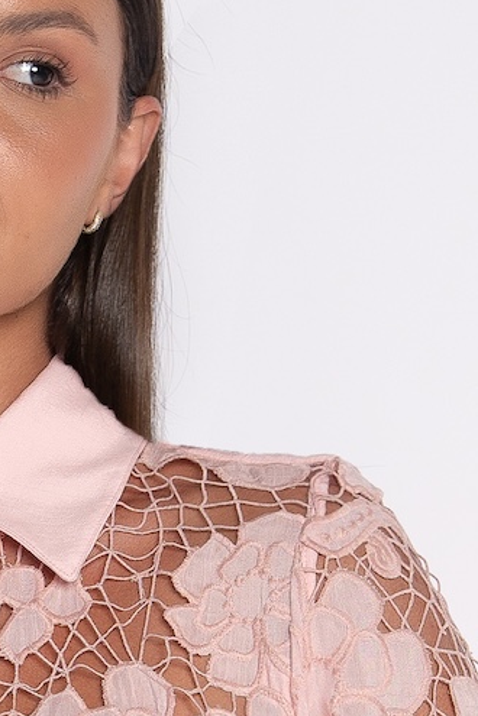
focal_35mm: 182
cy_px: 1121
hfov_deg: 7.5
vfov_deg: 10.8
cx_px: -104
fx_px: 3625
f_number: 5.6
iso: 200
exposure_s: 1/160
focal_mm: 40
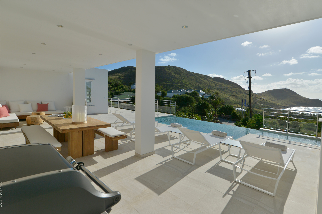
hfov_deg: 90.0
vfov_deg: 67.3
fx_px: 161
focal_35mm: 18
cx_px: 161
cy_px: 107
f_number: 9
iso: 160
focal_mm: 18
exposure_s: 1/1000
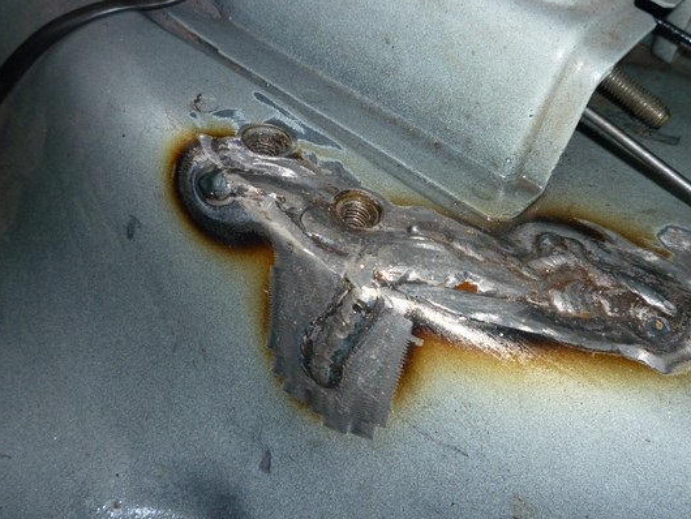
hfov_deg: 52.4
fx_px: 699
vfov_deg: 40.7
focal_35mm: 35
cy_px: 252
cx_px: 402
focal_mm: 5.2
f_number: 4
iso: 100
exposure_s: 1/30
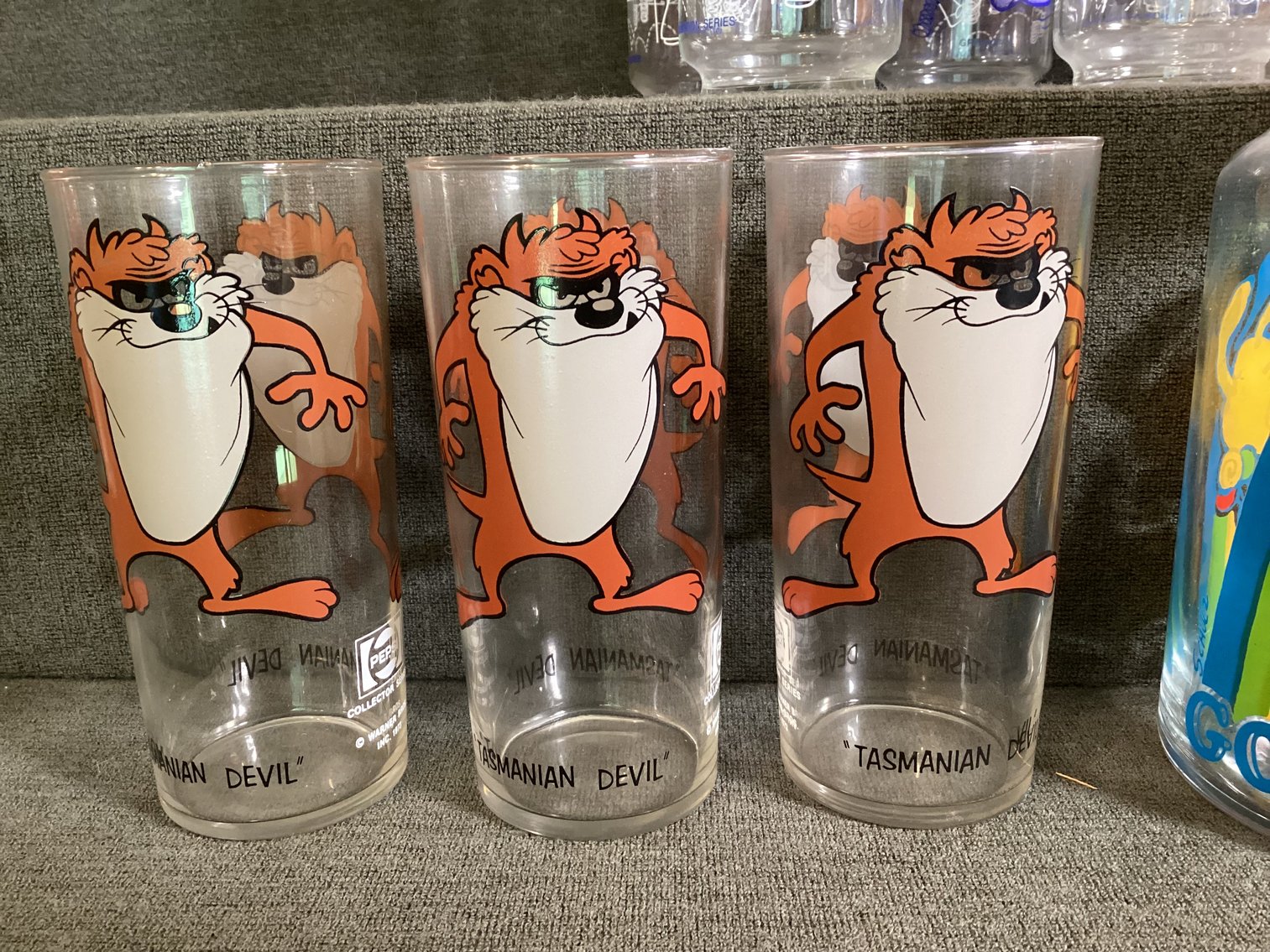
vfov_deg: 45.4
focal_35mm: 31
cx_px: 635
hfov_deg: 58.3
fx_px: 1137
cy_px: 476
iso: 400
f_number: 2.4
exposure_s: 1/33
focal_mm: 3.3
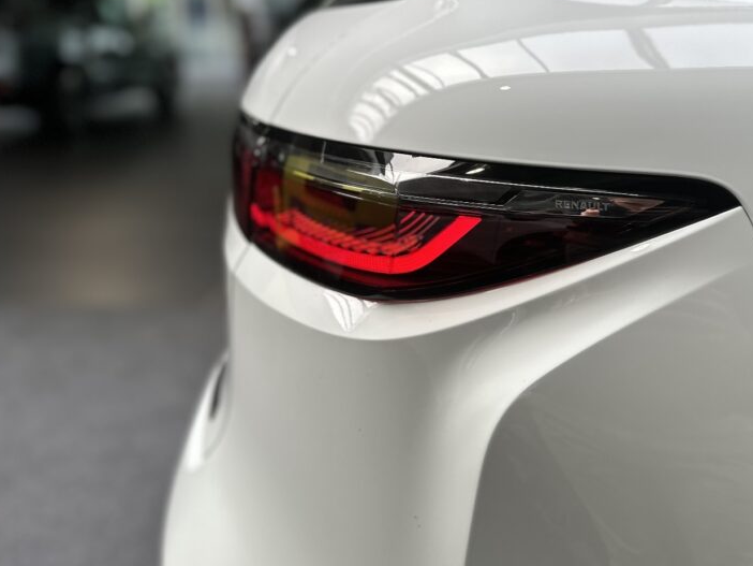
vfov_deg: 40.5
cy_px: 214
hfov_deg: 52.1
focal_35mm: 35
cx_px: 468
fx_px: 762
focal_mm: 6.86
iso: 80
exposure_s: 1/1040
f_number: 1.78
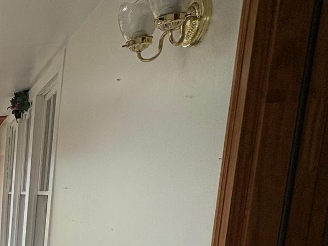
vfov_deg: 28.1
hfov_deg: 25.4
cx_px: -203
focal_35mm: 48
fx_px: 455
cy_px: 258
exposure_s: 1/109
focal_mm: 2.22
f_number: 2.2
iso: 64
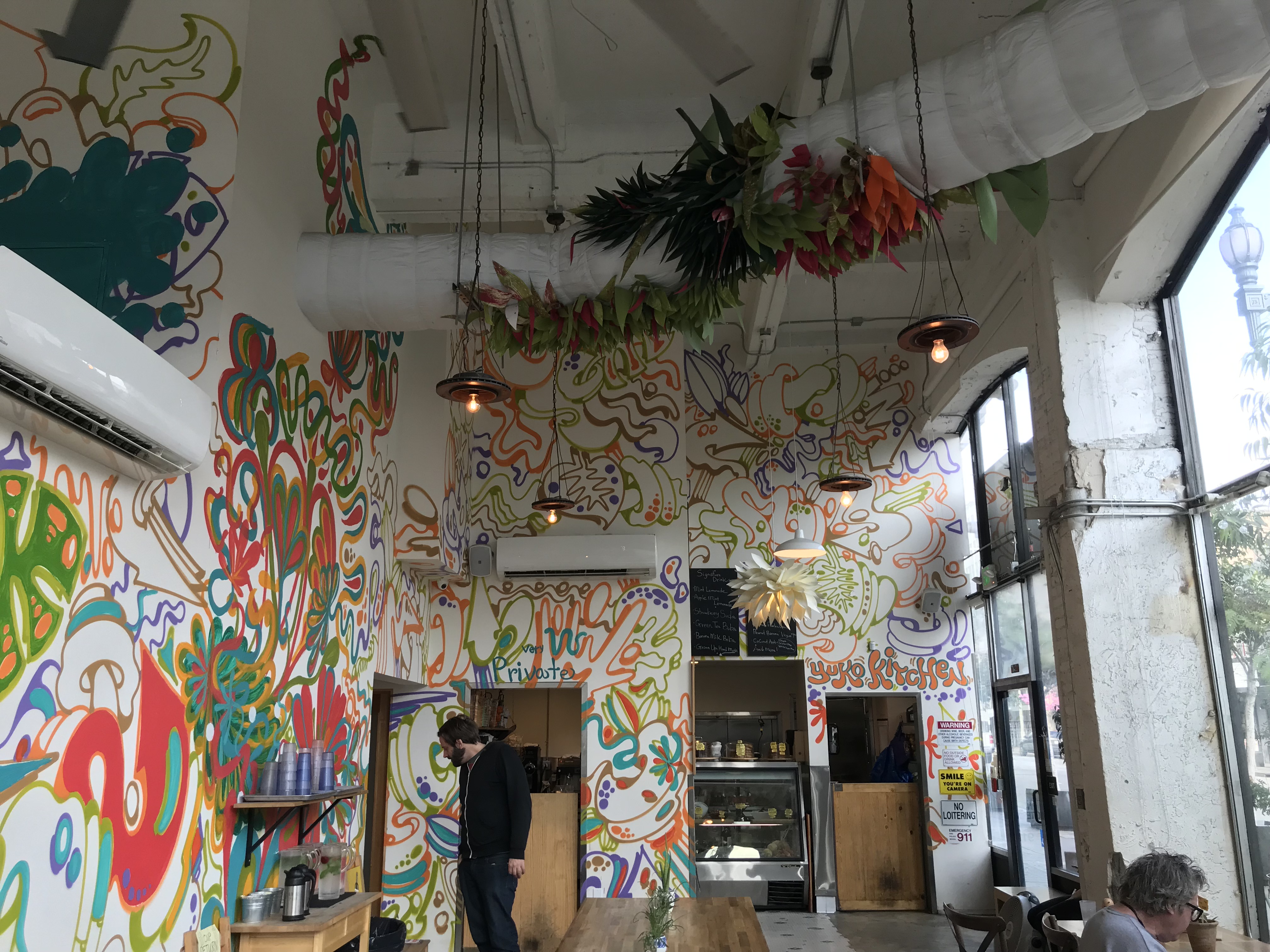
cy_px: 476
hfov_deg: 63.4
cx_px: 635
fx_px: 1027
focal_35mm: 28
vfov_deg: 49.7
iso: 32
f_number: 1.8
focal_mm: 3.99
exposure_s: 1/120
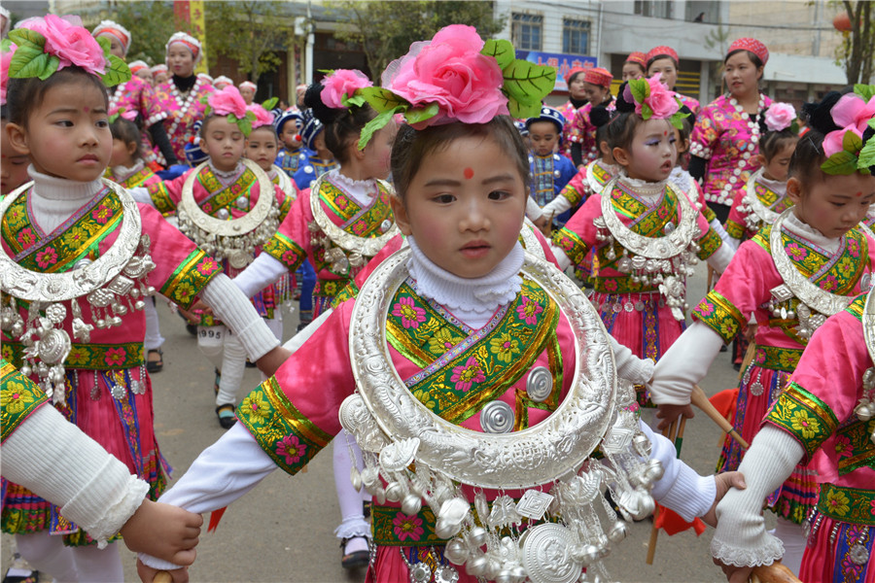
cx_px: 438
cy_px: 292
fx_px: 826
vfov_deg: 38.9
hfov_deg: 55.8
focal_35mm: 34
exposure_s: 1/100
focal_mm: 34
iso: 200
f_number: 10
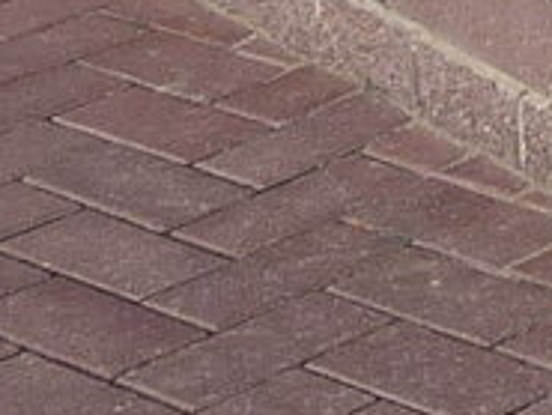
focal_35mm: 253
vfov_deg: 5.5
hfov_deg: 7.4
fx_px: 4037
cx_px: 1283
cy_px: -905
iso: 100
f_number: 8
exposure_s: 1/250
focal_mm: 5
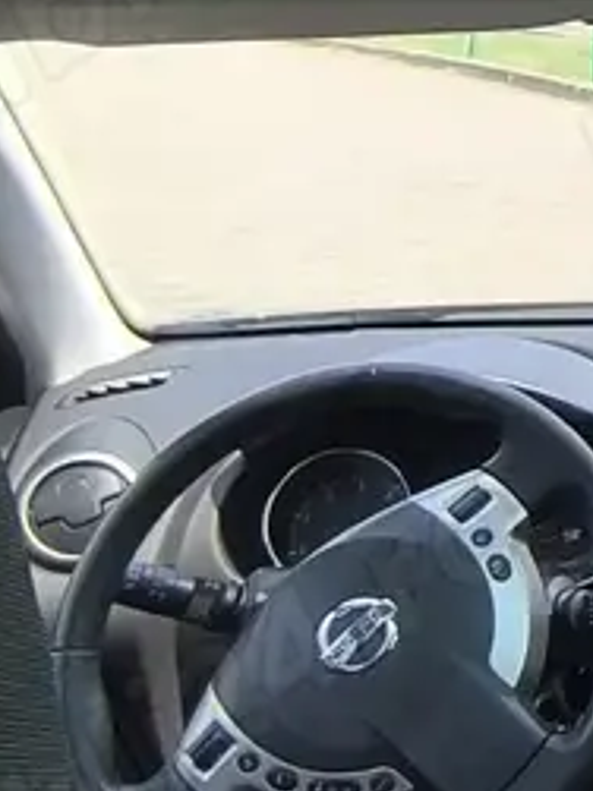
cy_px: 107
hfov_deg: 13.9
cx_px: 1284
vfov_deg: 22.6
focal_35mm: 85
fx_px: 1943
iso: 50
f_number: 2.2
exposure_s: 1/539
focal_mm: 1.65
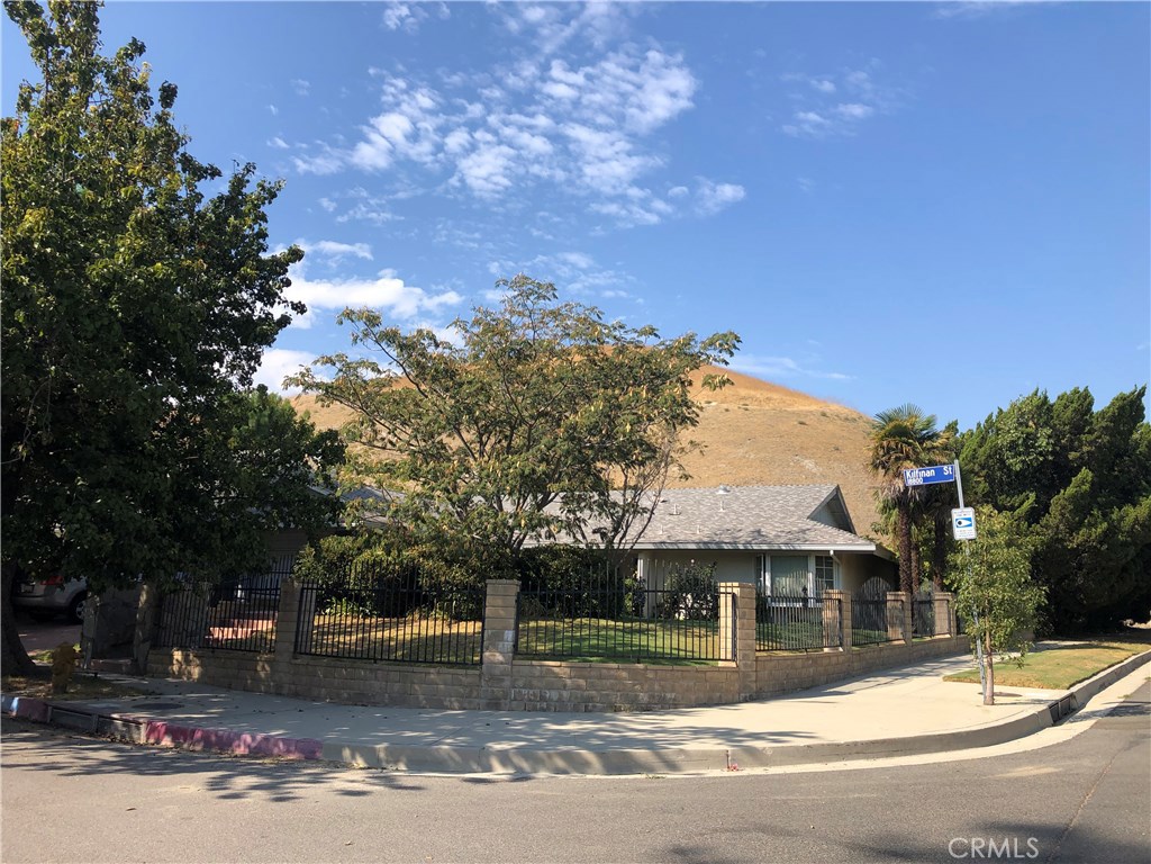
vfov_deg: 49.7
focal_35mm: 28
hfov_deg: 63.4
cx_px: 576
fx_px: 931
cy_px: 432
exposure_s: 1/1263
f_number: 1.8
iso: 20
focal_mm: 3.99
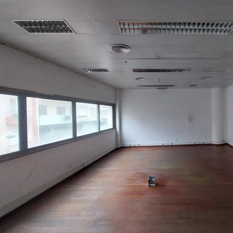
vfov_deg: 80.7
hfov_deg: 78.0
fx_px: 137
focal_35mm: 18
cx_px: 156
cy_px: 113
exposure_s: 1/50
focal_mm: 1.13
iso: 64
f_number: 2.2
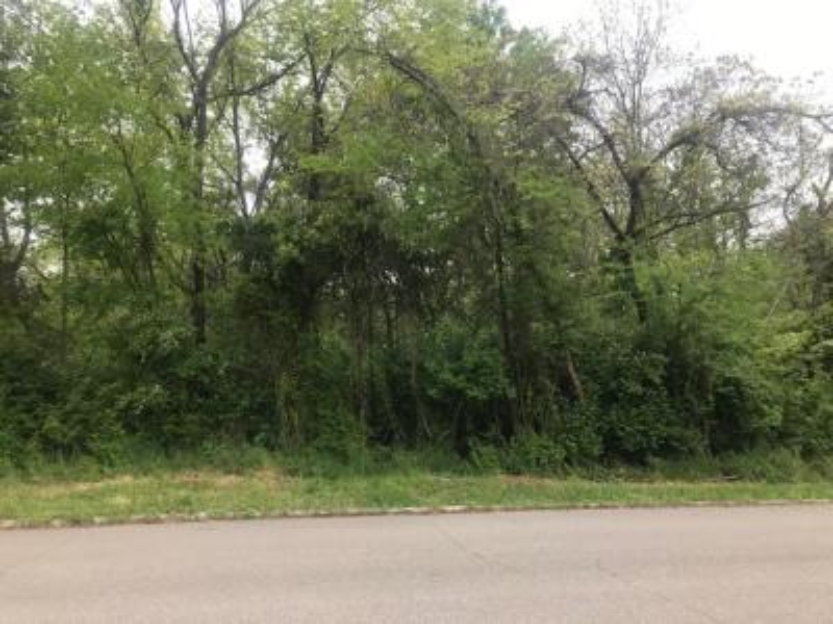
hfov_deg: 63.4
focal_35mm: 28
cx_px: 416
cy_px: 312
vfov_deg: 49.7
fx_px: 674
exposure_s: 1/584
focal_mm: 3.99
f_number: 1.8
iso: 20
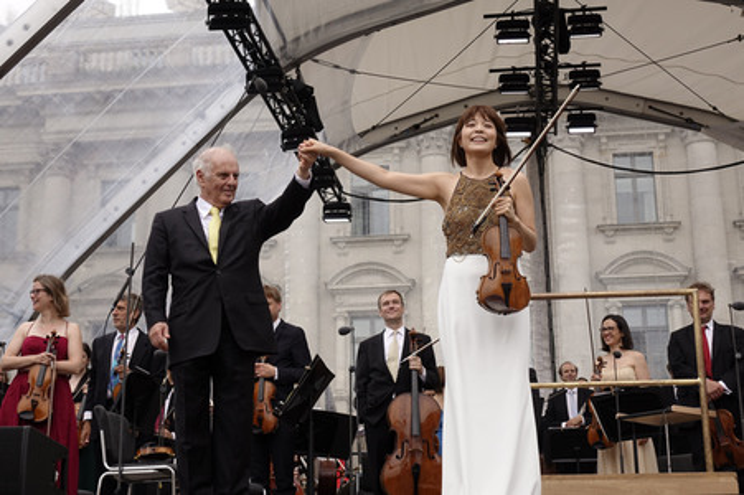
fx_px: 1239
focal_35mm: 60
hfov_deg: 33.4
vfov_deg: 22.6
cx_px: 372
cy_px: 248
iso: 200
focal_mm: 21.94
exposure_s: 1/500
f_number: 4.5
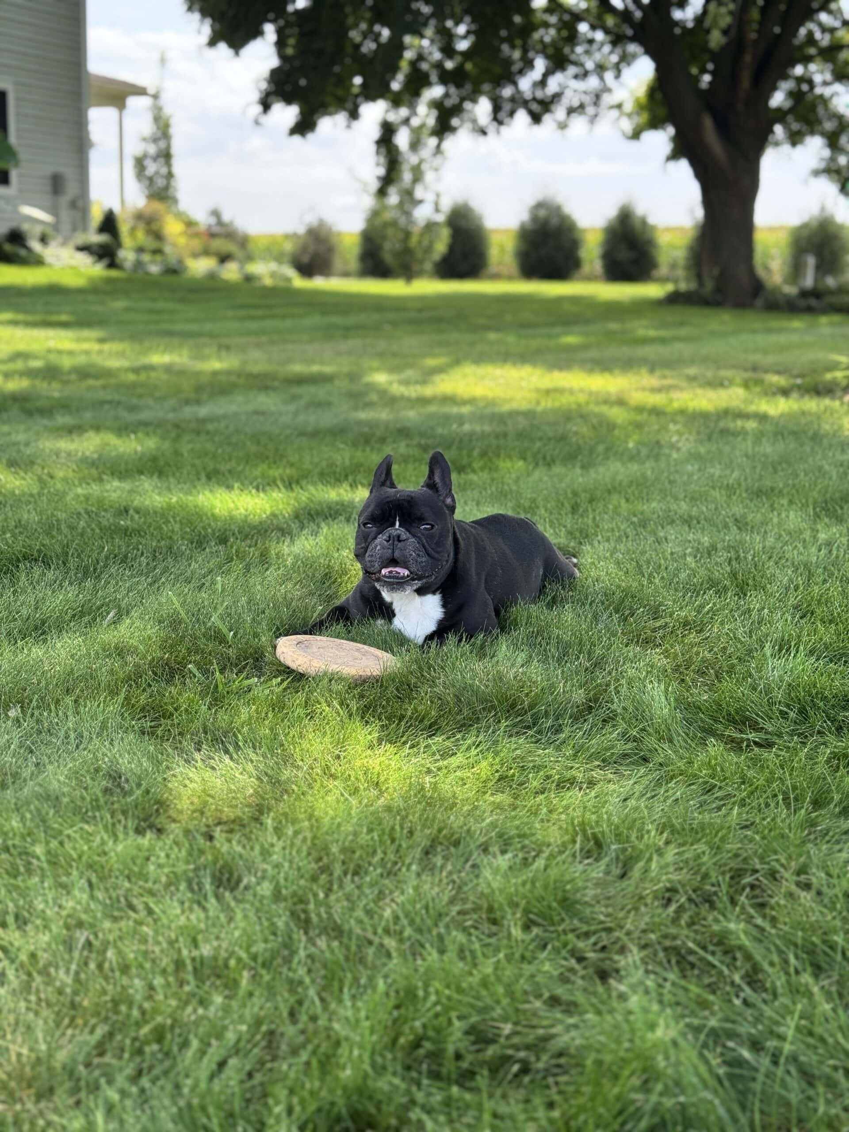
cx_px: 424
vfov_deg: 39.7
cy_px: 566
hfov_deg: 30.3
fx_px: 1570
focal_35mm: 48
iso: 64
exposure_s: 1/568
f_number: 1.78
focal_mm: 6.76
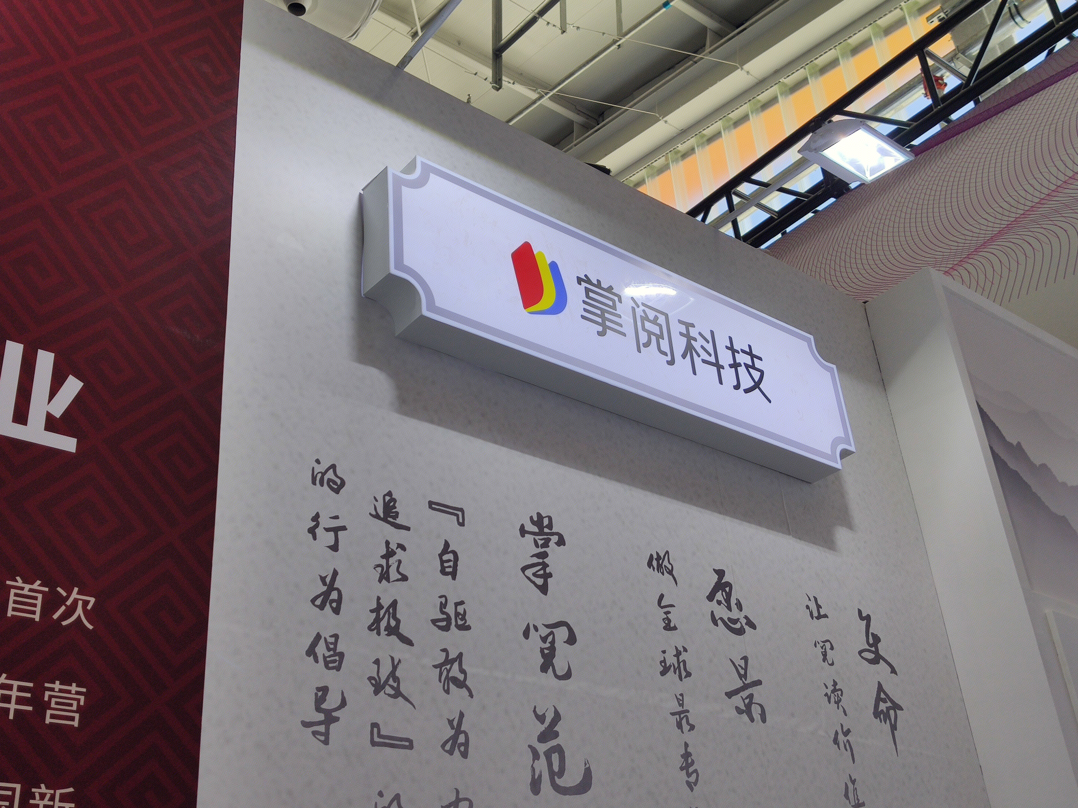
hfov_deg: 49.0
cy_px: 404
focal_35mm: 38
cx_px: 539
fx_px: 1183
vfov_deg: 37.7
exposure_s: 1/550
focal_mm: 4.75
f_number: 1.75
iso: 112
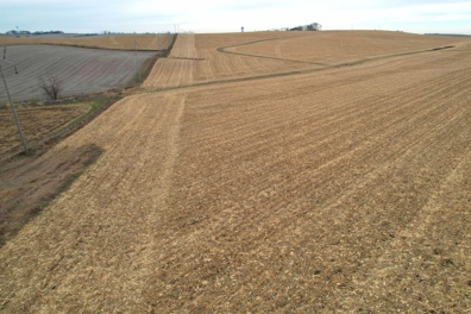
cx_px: 253
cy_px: 175
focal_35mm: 25
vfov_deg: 51.2
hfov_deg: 71.4
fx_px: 327
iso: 100
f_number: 2.8
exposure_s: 1/640
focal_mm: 8.38
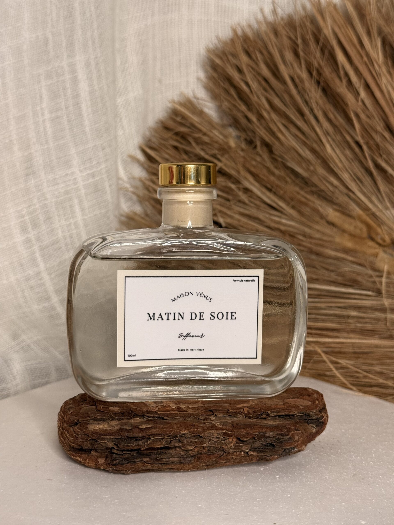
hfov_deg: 30.3
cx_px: 197
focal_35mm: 48
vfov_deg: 39.7
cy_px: 262
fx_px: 728
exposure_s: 1/60
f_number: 1.78
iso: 160
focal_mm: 6.76
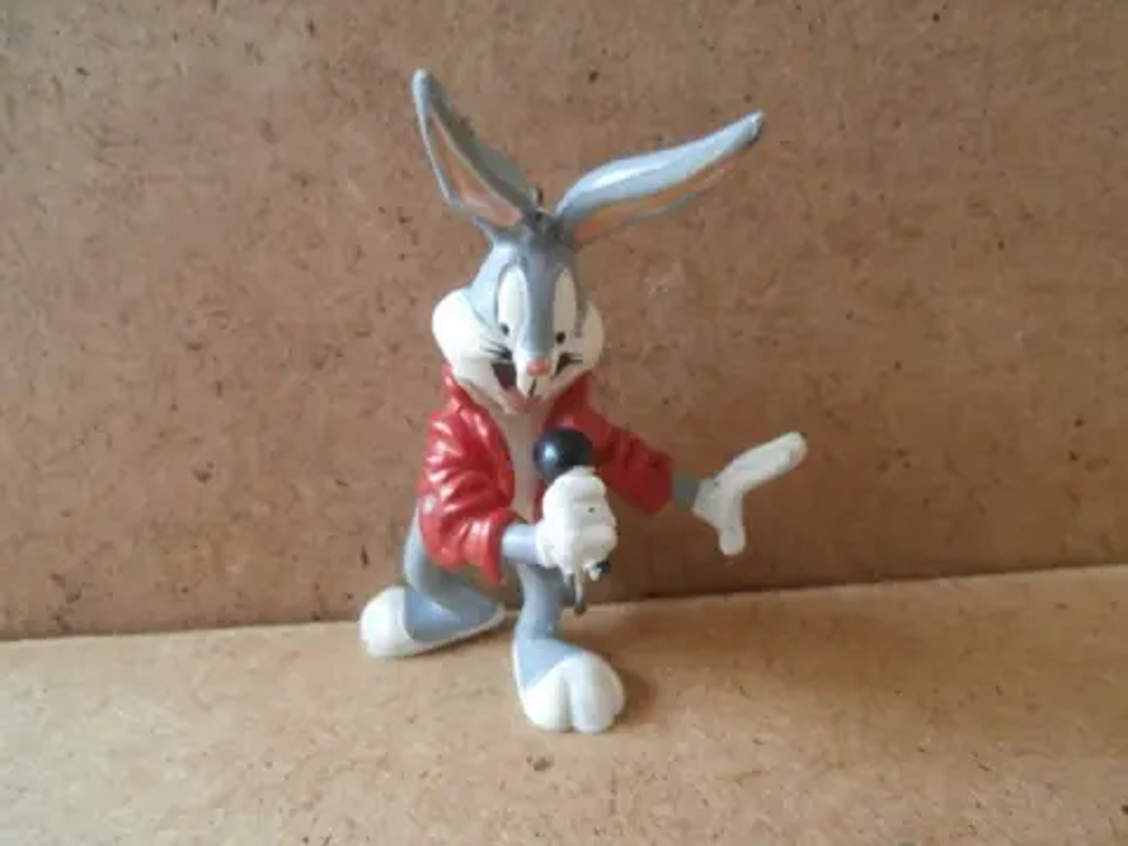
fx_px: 782
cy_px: 423
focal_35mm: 24
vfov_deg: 56.8
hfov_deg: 71.6
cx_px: 564
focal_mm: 4.2
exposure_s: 1/15
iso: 200
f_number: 3
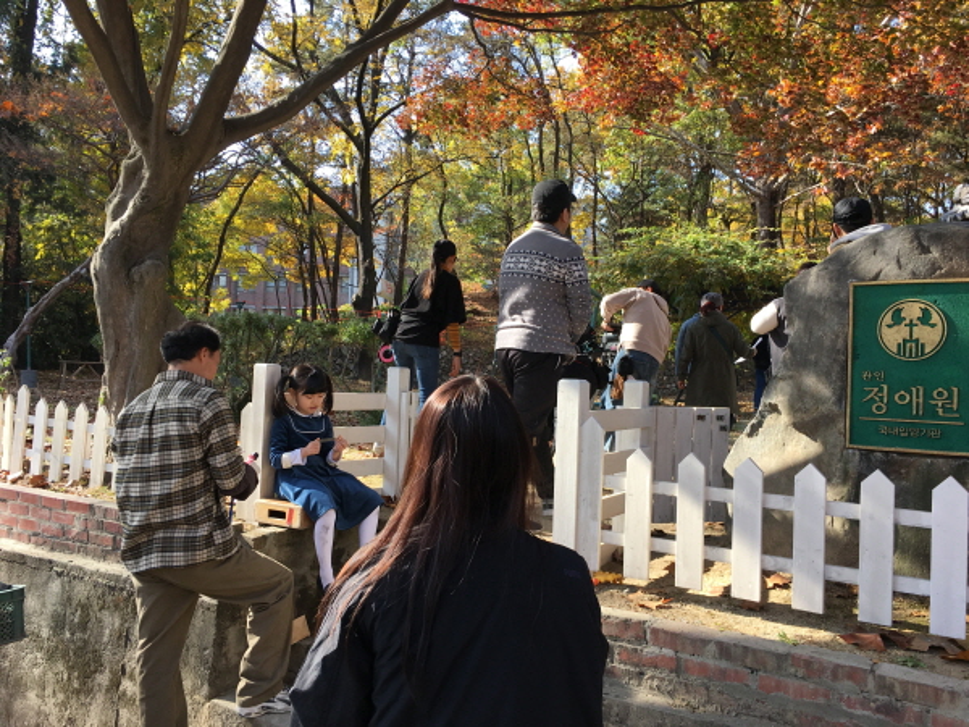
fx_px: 812
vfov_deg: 48.2
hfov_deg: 61.7
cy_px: 364
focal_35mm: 29
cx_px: 484
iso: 25
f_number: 2.2
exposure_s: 1/270
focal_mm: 4.15
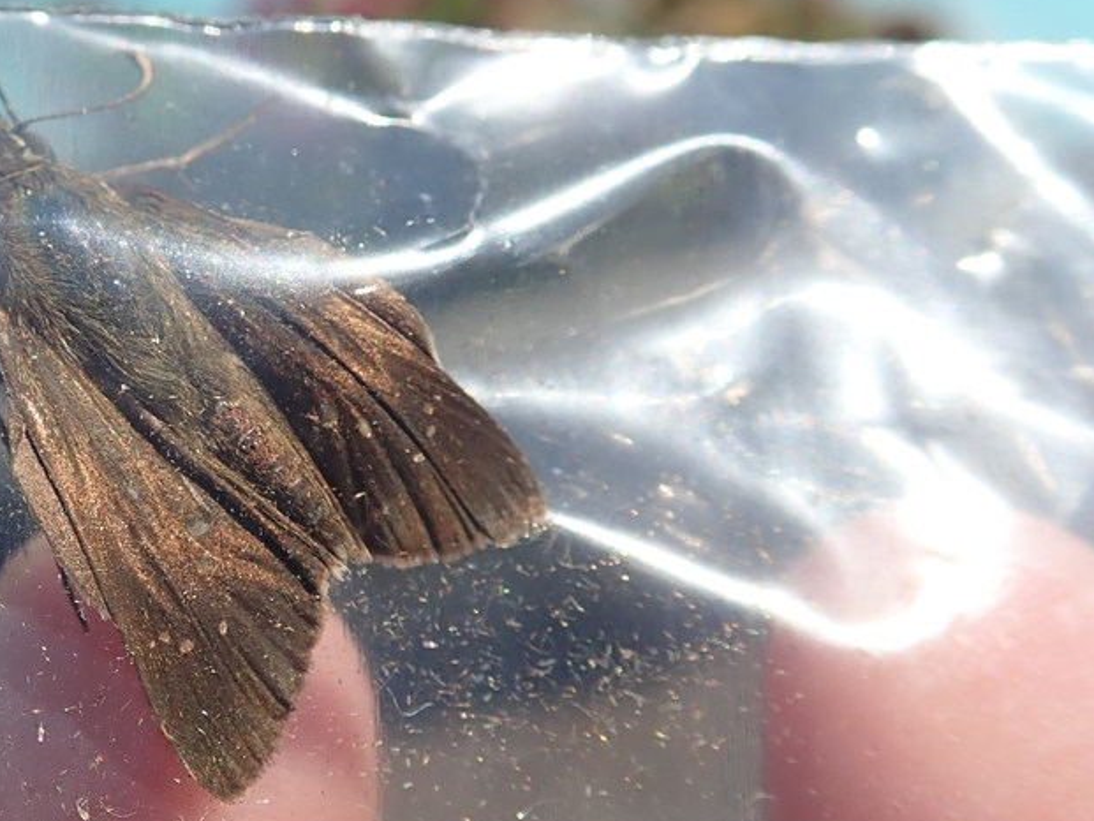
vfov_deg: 25.2
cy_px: 344
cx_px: 93
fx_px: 1833
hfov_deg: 31.5
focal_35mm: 58
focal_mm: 5.5
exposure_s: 1/160
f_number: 9
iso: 100
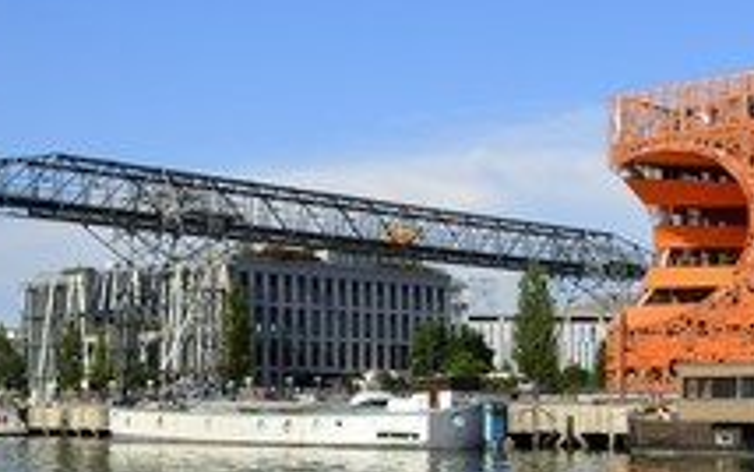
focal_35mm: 72
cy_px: 405
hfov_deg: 28.3
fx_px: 1480
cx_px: 521
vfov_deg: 17.9
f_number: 11
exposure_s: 1/400
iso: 200
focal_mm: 36
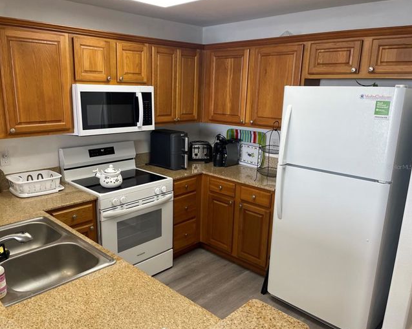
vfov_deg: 53.1
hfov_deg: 64.0
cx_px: 186
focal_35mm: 27
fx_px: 329
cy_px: 167
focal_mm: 5.1
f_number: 1.6
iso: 125
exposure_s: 1/120
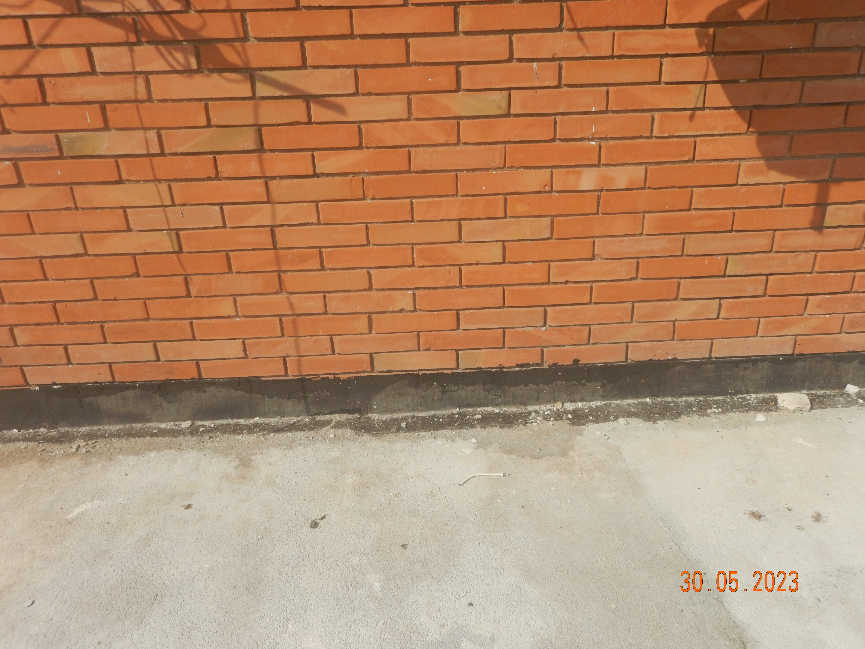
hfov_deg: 61.7
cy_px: 324
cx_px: 432
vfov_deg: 48.2
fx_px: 725
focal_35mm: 29
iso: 125
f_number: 4.1
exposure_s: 1/1500
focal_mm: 5.1
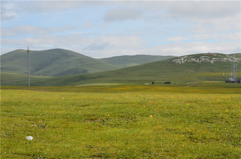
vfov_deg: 14.6
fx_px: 621
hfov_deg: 22.0
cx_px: 120
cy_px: 80
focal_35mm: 93
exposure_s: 1/320
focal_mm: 62
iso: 200
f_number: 10
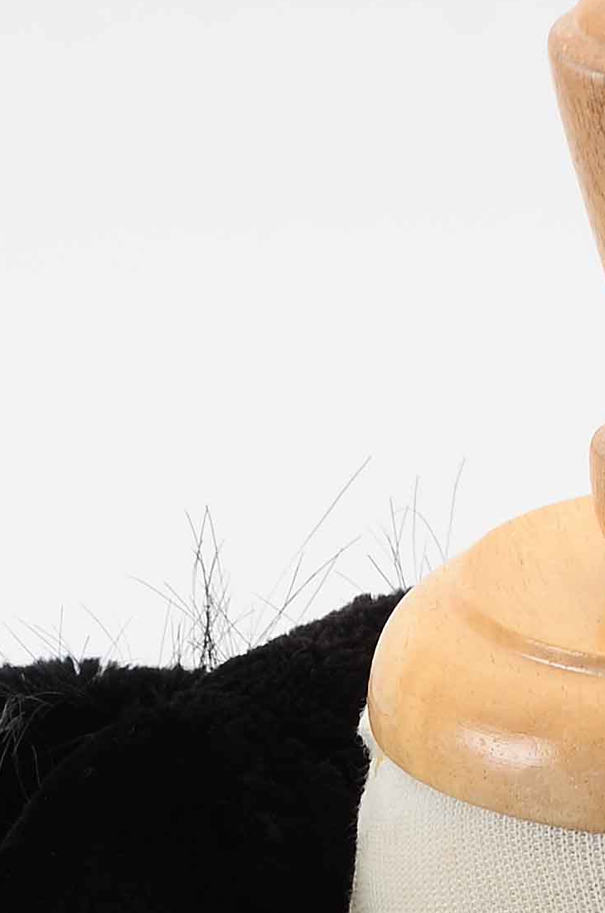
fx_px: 17830
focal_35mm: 704
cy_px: 1751
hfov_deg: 1.9
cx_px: 668
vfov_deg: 2.9
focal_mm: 105
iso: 160
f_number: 8
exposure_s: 1/80
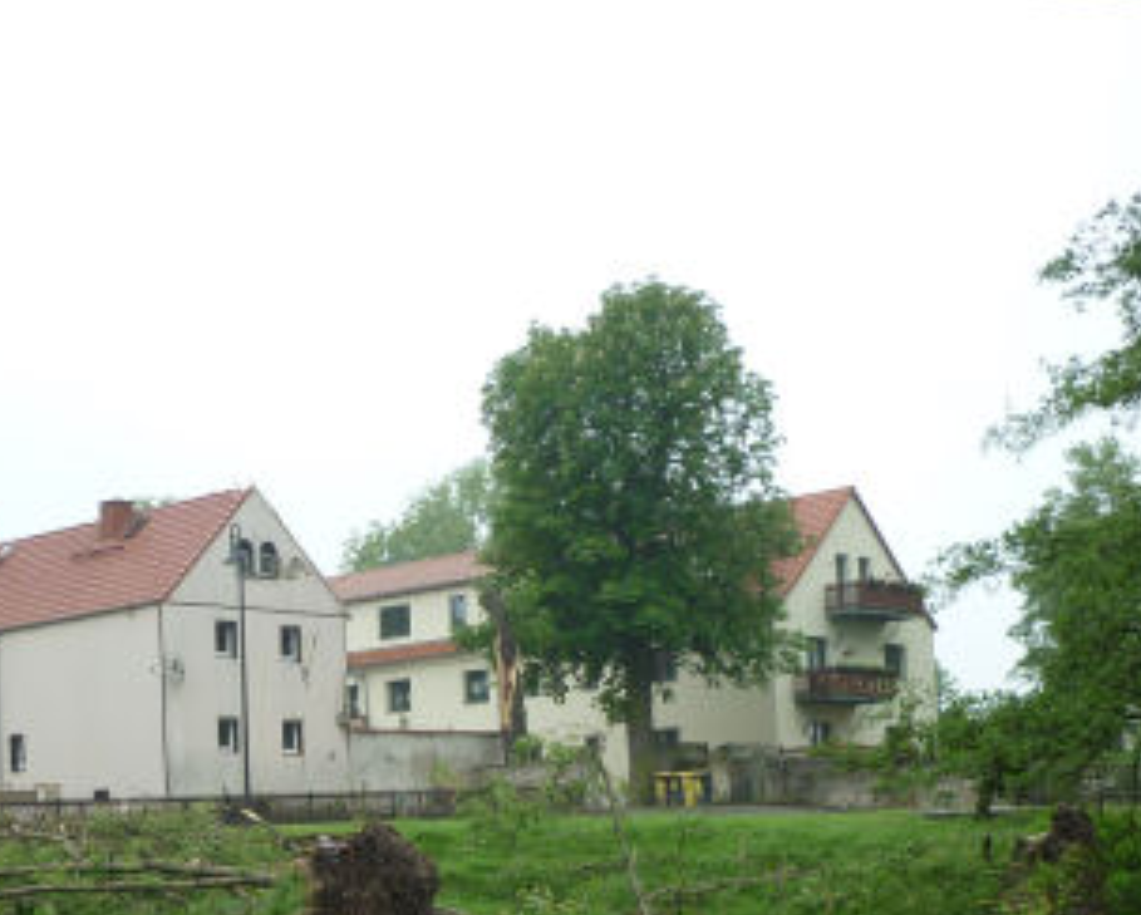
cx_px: 335
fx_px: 2299
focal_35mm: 68
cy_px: 862
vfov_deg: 21.9
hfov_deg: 27.6
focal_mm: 5.5
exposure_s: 1/100
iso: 80
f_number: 2.8
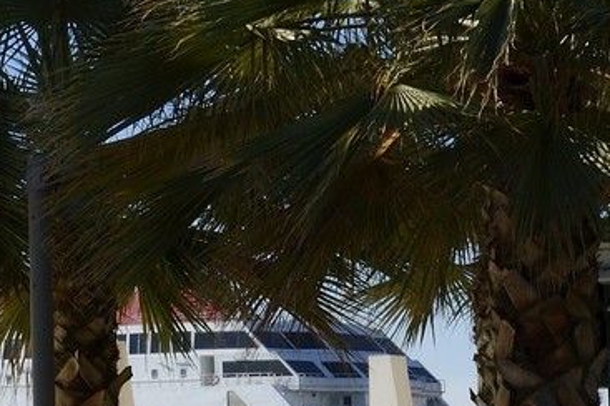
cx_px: -690
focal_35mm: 218
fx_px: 3691
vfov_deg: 6.3
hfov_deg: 8.8
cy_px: 146
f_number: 13
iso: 200
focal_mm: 50
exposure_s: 1/250
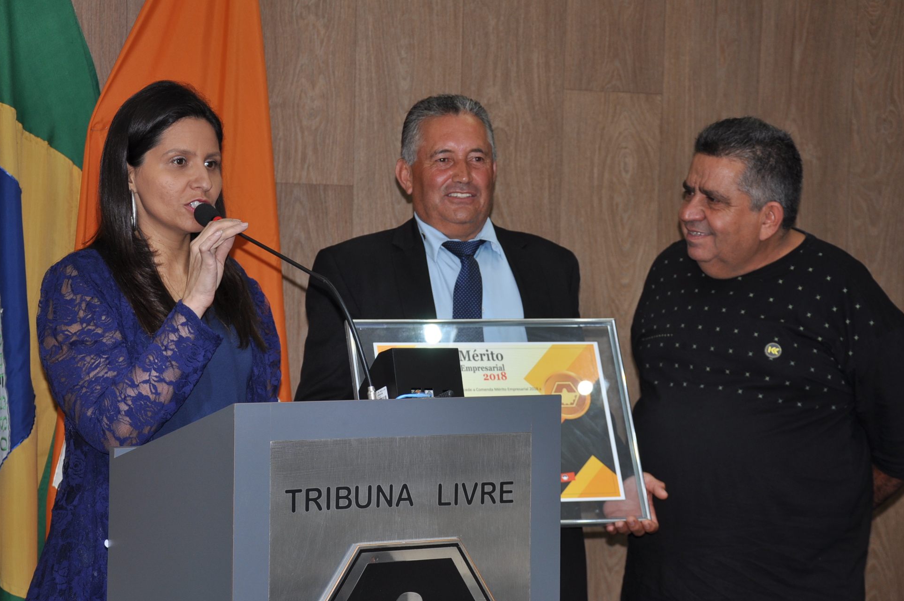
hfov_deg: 24.5
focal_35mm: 83
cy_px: 324
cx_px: 479
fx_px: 2082
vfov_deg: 16.4
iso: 200
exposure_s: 1/60
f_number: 5
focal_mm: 50
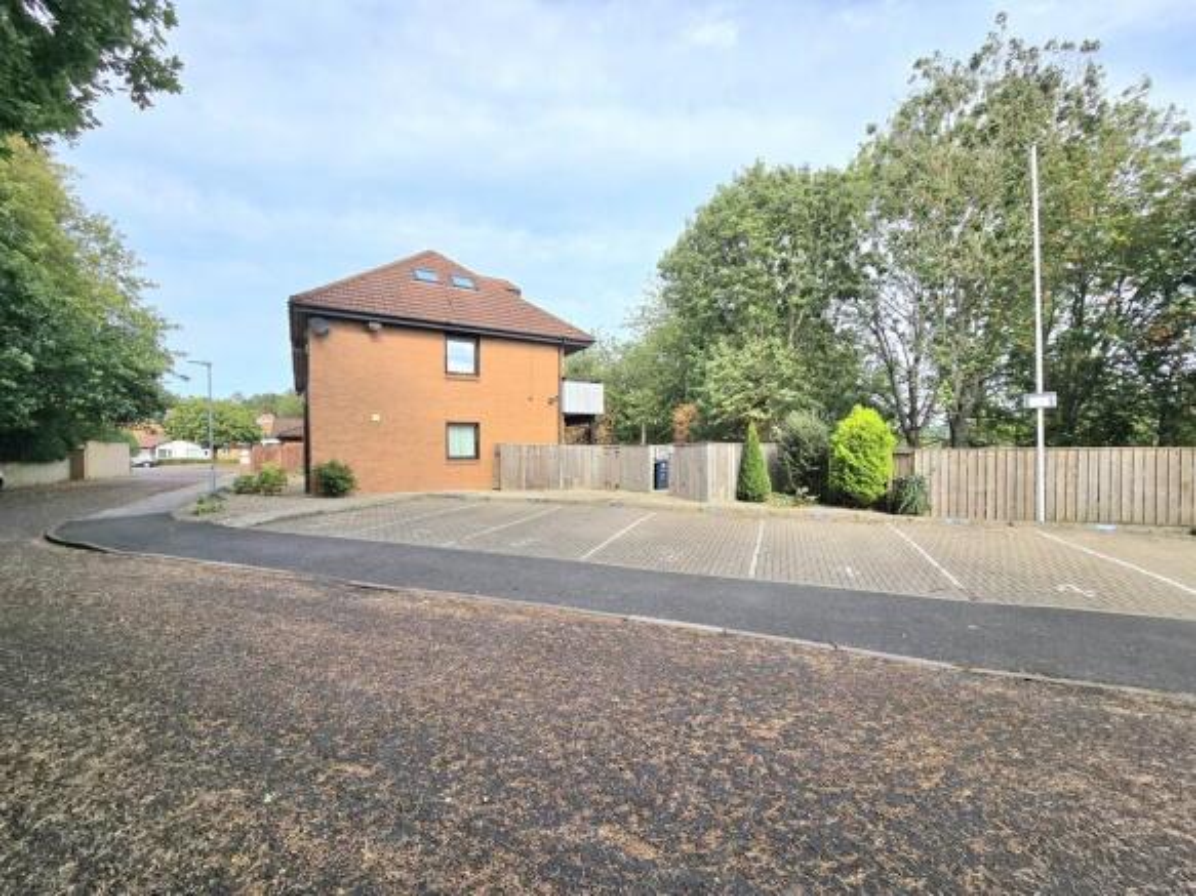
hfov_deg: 106.2
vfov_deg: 89.9
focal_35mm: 13
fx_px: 449
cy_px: 448
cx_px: 598
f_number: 2.2
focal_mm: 2.2
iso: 50
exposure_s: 1/1667
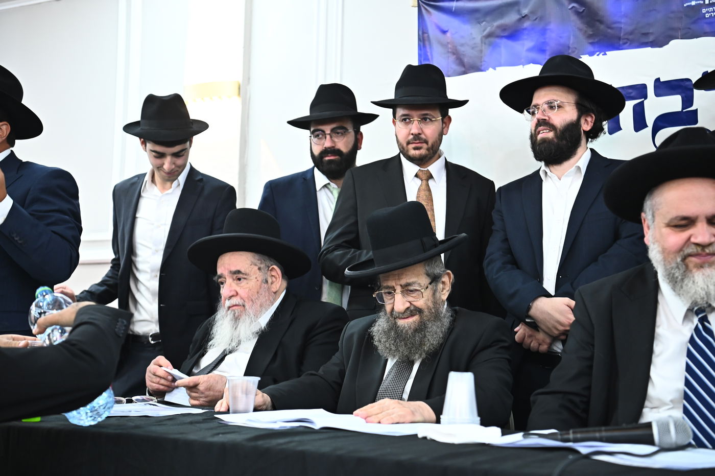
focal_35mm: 52
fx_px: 1032
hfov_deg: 38.2
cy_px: 238
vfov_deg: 26.0
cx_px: 358
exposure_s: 1/160
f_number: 4
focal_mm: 52
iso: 2500
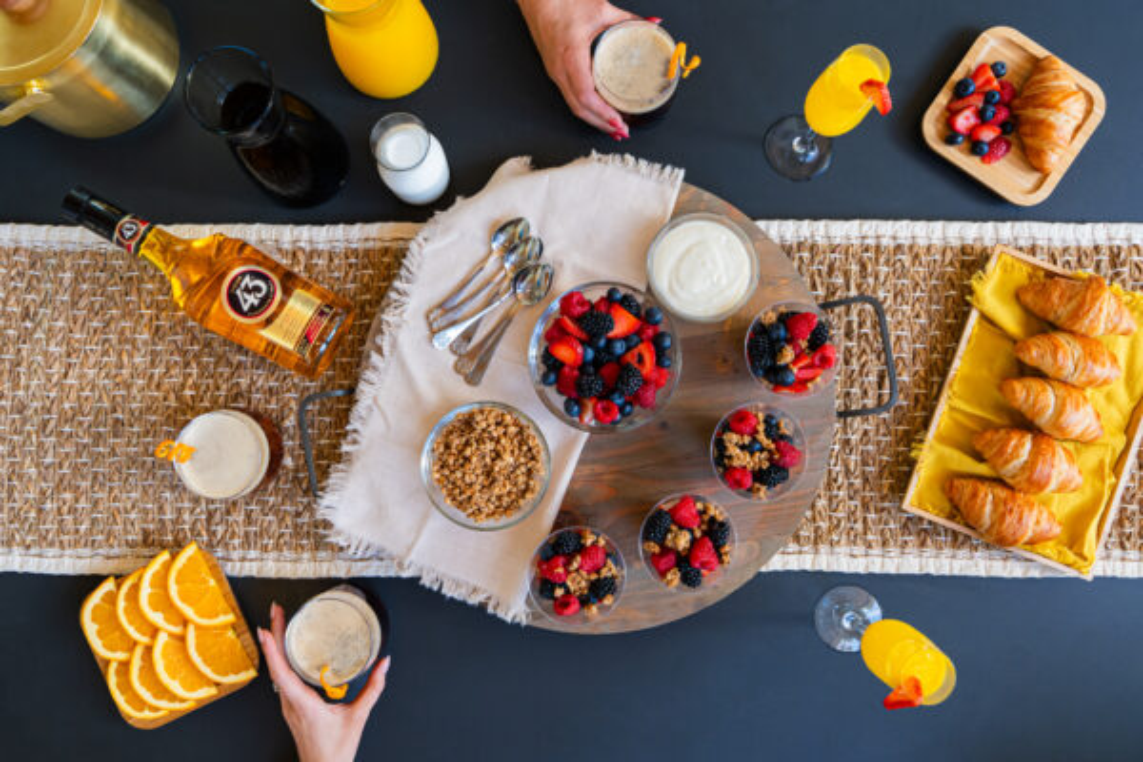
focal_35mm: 29
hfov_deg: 63.7
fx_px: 921
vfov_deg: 45.0
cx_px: 572
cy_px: 381
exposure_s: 1/100
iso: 1000
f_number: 10
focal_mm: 29
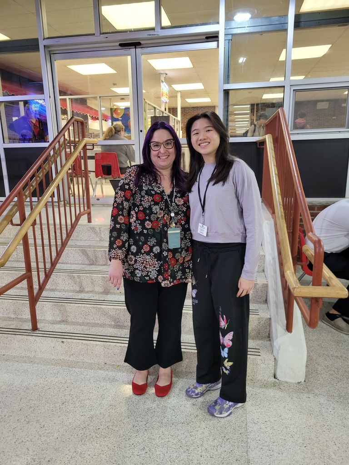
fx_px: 350
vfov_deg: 67.3
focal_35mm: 26
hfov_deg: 53.1
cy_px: 232
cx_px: 174
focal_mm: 5.4
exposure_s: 1/40
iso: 200
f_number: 1.8
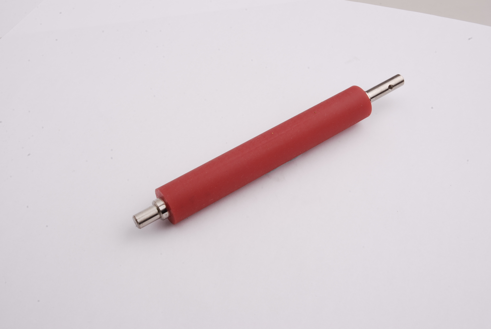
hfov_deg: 42.3
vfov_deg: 29.0
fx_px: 635
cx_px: 246
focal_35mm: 46
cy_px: 164
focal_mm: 31
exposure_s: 1/10
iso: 100
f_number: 25
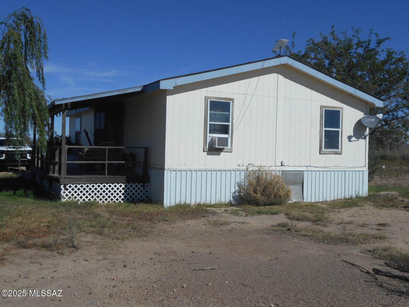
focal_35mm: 37
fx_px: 437
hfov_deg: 50.1
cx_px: 204
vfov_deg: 38.7
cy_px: 154
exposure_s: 1/400
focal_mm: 6.7
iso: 80
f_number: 9.8
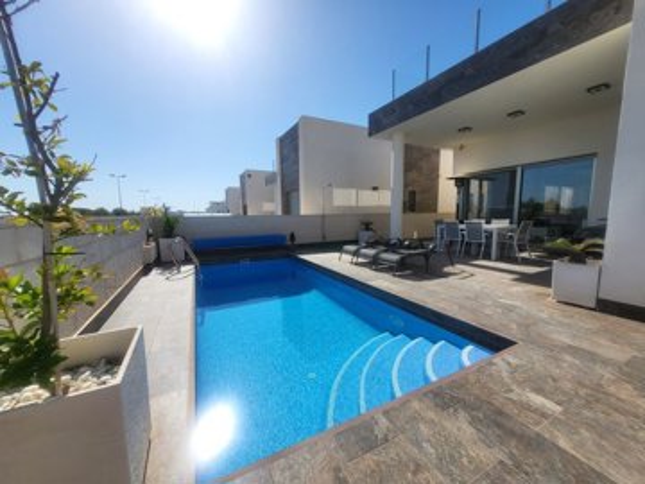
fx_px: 242
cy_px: 242
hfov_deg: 106.2
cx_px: 322
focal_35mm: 13
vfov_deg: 89.9
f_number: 2.2
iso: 32
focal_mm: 1.74
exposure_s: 1/1737
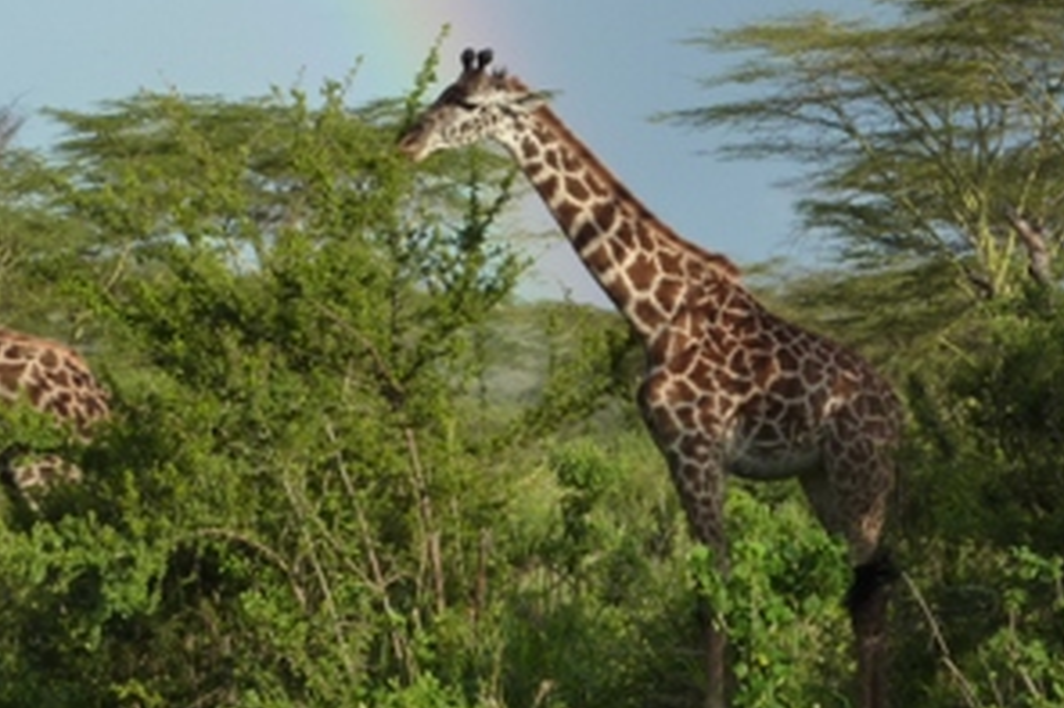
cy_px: 47
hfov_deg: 9.5
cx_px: 11
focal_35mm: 216
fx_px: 6380
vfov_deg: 6.3
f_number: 4.3
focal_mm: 15.8
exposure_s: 1/320
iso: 125
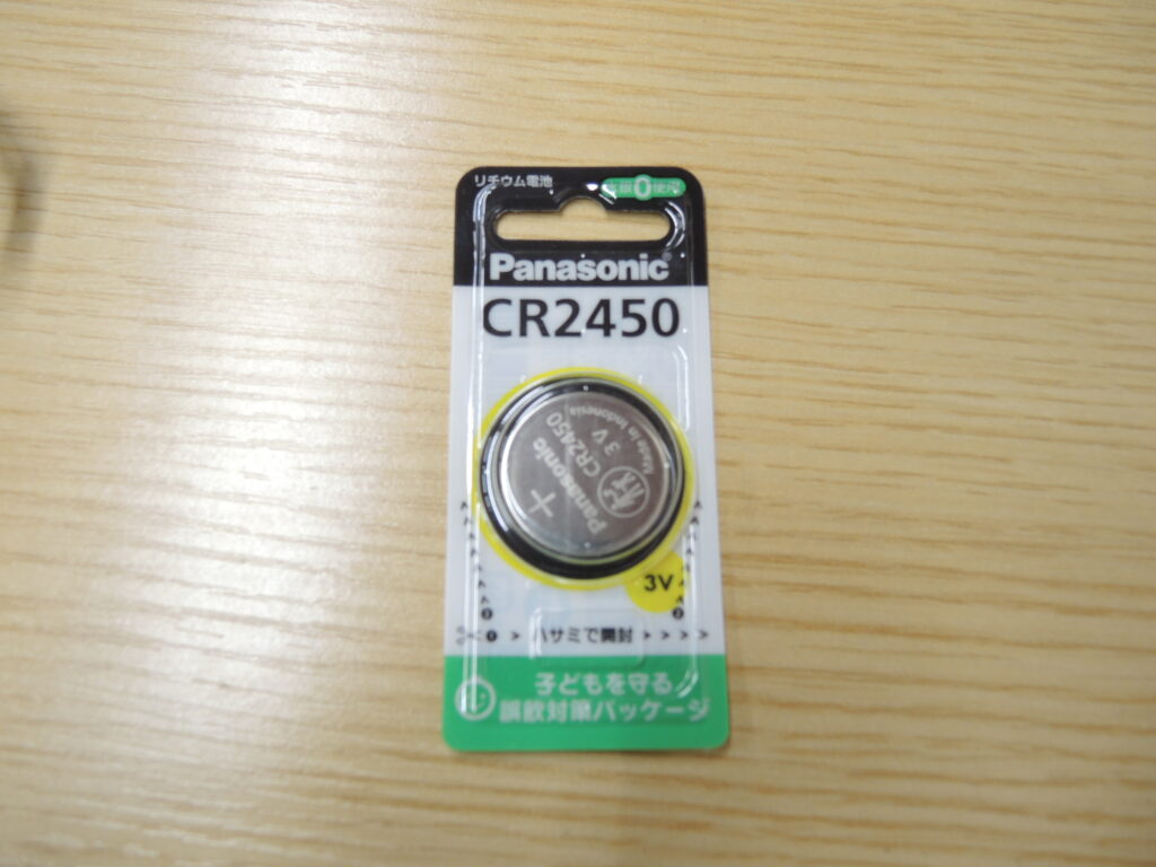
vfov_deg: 49.7
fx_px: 935
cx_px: 578
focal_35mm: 28
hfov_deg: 63.4
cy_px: 434
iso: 160
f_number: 2.2
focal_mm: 6
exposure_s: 1/30
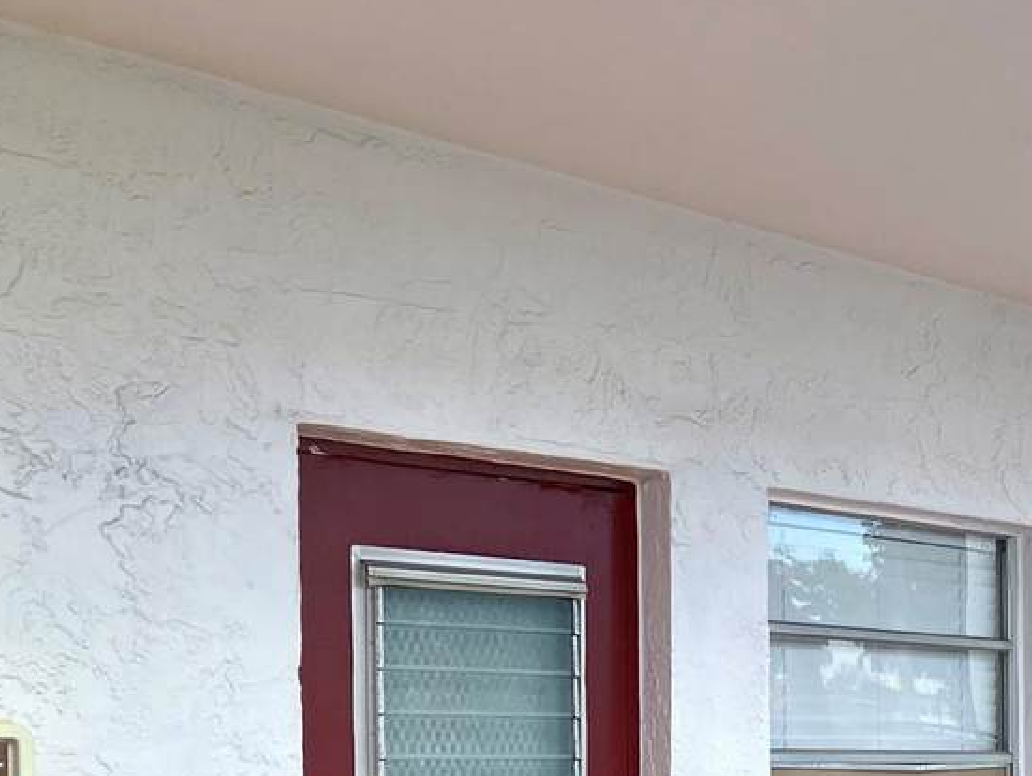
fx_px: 1939
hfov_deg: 27.0
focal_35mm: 65
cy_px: 830
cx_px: 1171
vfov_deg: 21.6
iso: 32
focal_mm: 3.99
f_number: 1.8
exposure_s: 1/457
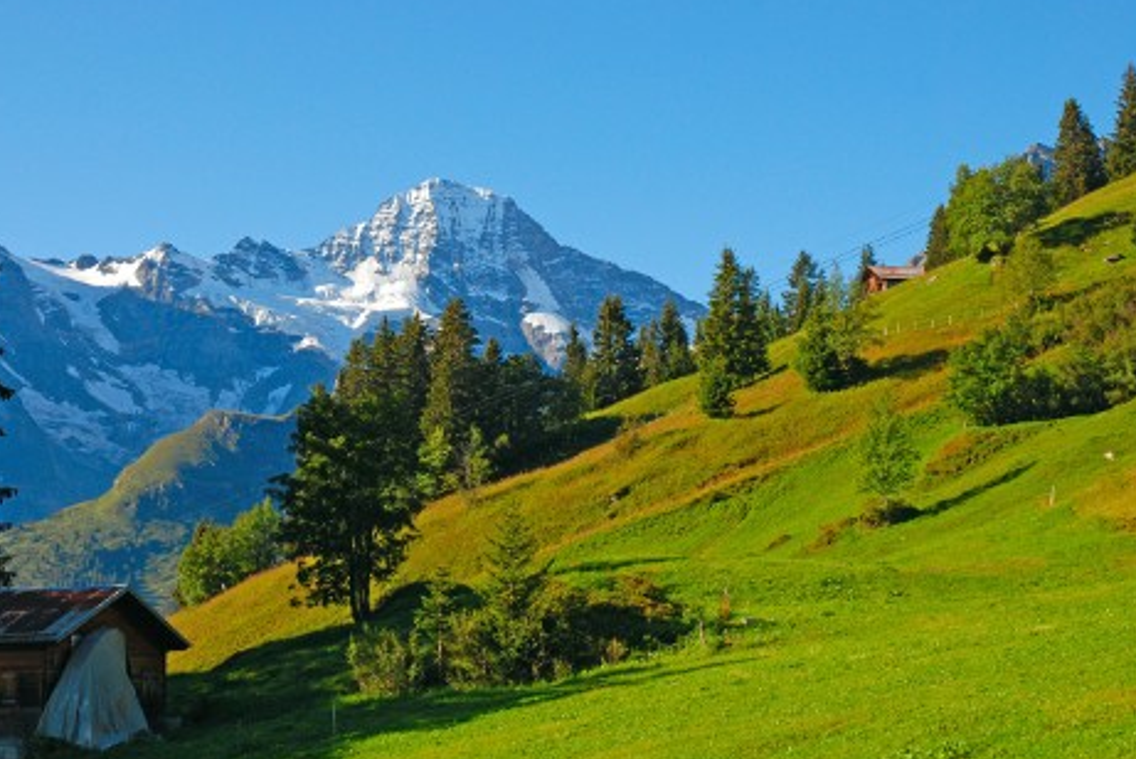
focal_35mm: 73
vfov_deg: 18.7
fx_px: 2305
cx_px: 550
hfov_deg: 27.7
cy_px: 421
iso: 200
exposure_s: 1/400
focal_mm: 38
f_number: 7.1
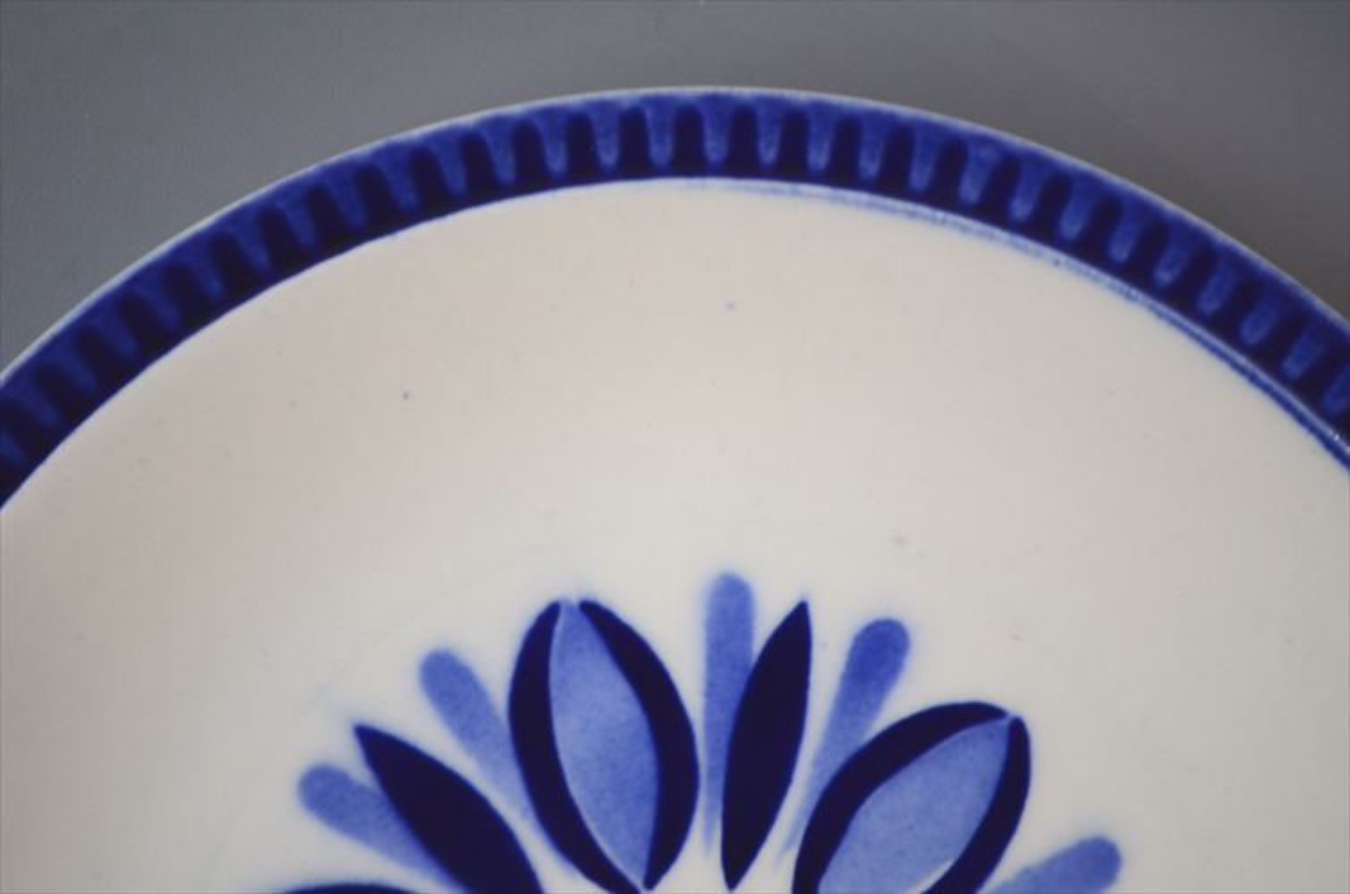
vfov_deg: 18.8
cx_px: 675
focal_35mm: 72
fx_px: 2694
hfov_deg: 28.1
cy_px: 447
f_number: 5.6
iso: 640
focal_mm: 48
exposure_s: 1/15
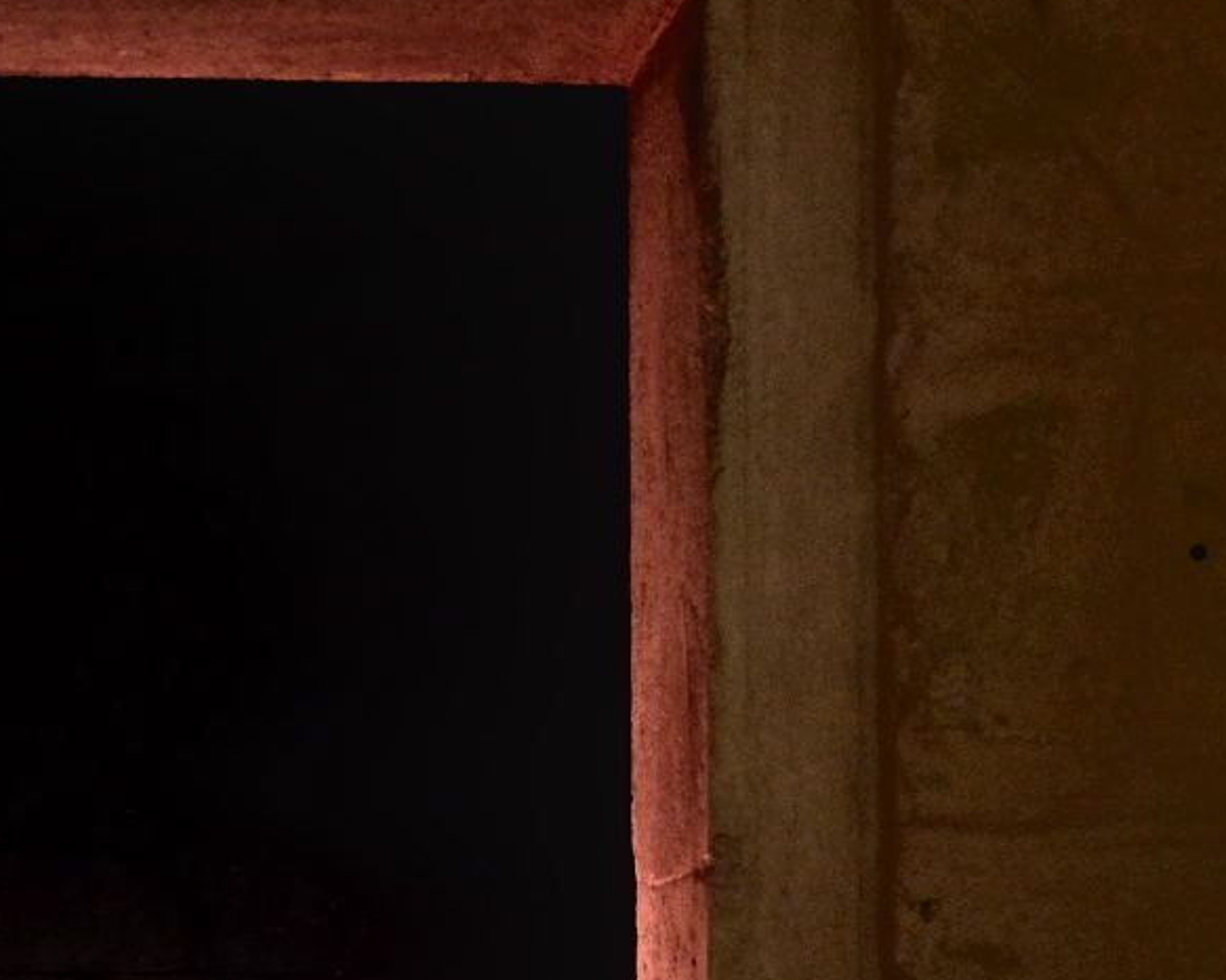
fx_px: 3736
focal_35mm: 103
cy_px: 911
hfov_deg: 18.1
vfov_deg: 14.8
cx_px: -59
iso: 800
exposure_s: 1/15
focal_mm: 24.3
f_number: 3.2
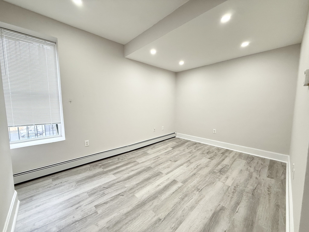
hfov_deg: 102.1
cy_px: 116
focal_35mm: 14
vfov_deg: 85.7
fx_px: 125
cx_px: 154
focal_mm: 2.22
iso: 200
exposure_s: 1/120
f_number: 2.2
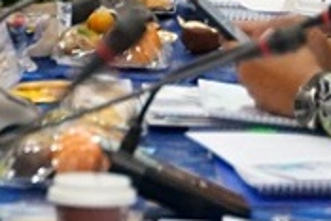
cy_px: -438
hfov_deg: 5.5
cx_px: -522
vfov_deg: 3.7
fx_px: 3322
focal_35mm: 361
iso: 3200
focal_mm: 48
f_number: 2.8
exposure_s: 1/125
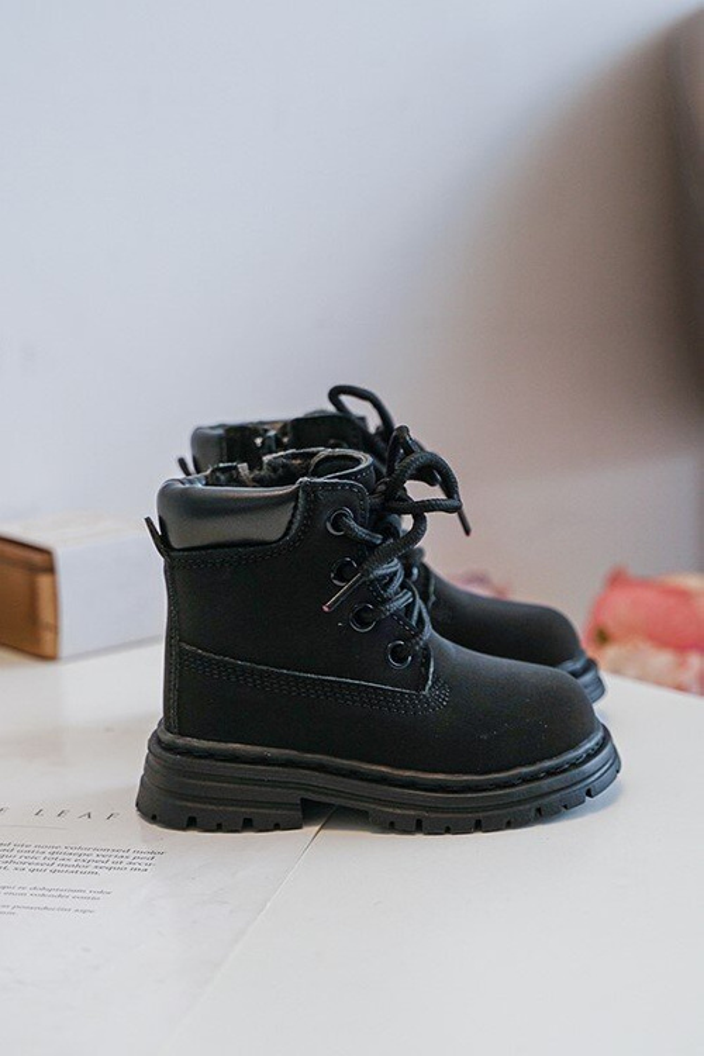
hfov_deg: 26.5
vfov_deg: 38.9
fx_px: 1496
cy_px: 528
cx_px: 352
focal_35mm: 51
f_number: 4
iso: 500
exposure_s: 1/100
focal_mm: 51
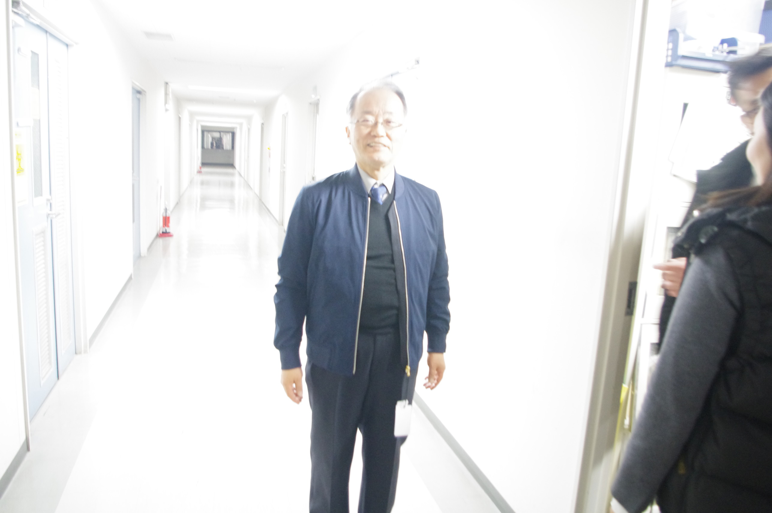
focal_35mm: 27
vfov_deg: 47.8
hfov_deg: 67.4
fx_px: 578
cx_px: 386
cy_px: 256
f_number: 3.5
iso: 2000
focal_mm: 18
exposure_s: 1/8
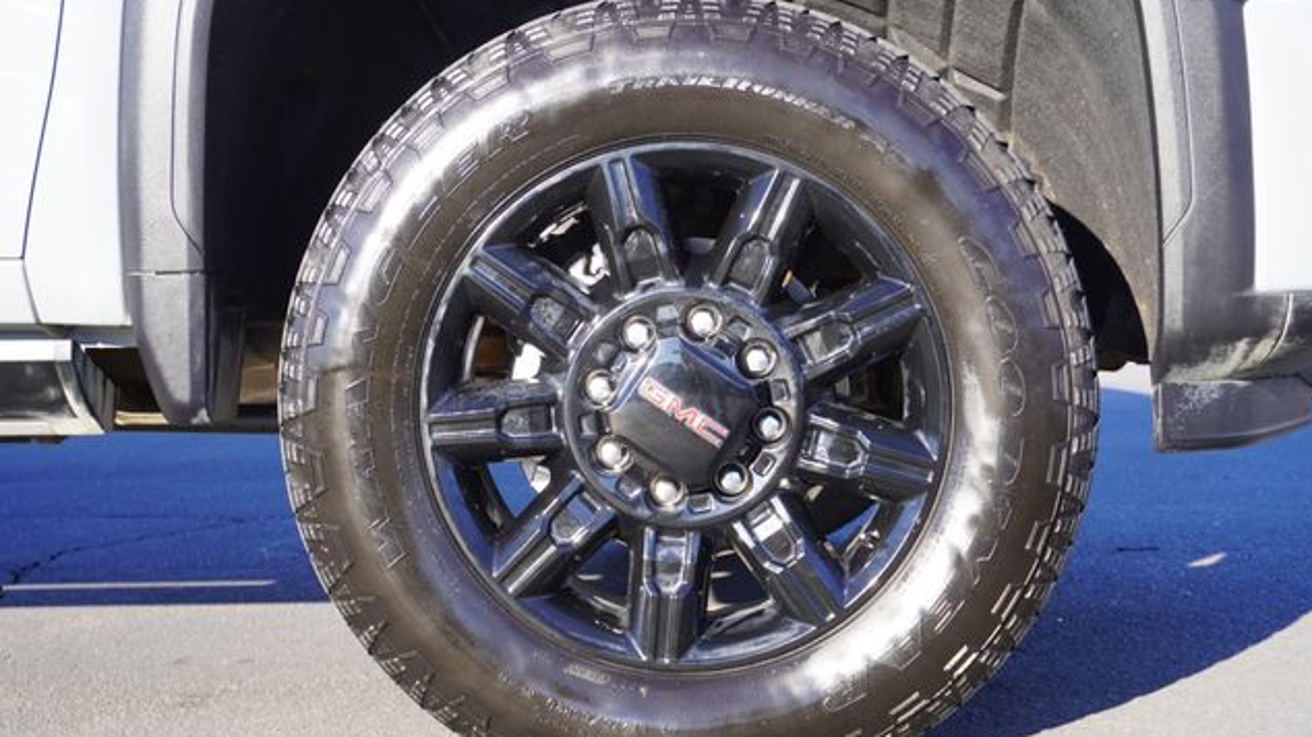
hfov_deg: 38.5
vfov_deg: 22.2
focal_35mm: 54
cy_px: 379
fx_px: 1878
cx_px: 660
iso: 100
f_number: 6.3
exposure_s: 1/80
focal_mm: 34
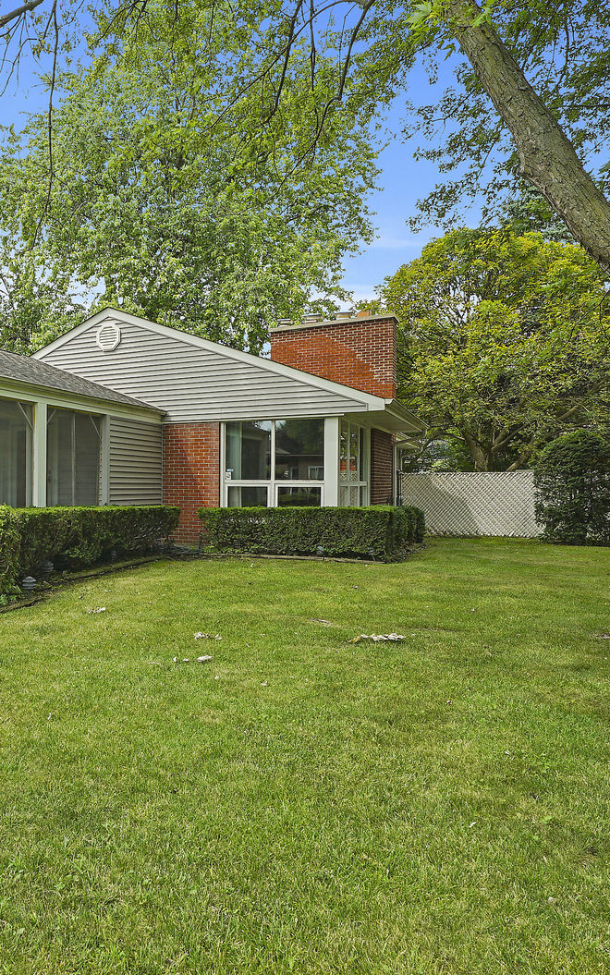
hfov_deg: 46.4
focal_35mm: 25
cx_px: 111
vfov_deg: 72.5
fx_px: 665
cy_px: 491
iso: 100
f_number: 11
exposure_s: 1/80
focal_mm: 16
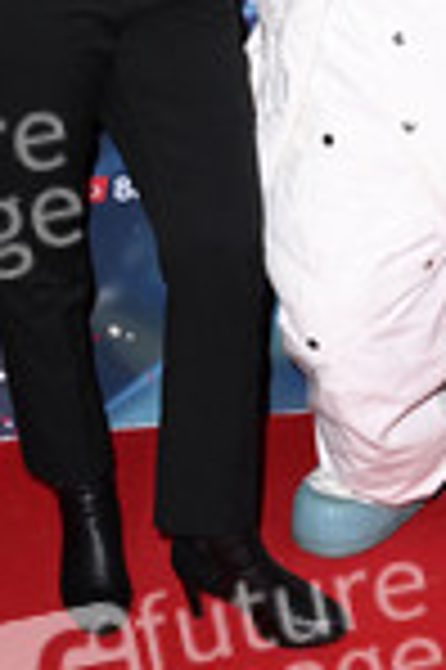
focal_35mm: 102
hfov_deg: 13.3
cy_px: -4
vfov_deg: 19.4
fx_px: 1900
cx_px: 342
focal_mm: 38
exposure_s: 1/160
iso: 500
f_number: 5.6
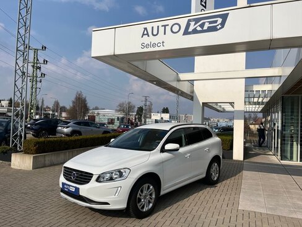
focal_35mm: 26
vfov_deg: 53.1
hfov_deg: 67.3
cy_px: 114
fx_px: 227
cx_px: 151
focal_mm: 5.1
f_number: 1.6
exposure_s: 1/7353
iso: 50
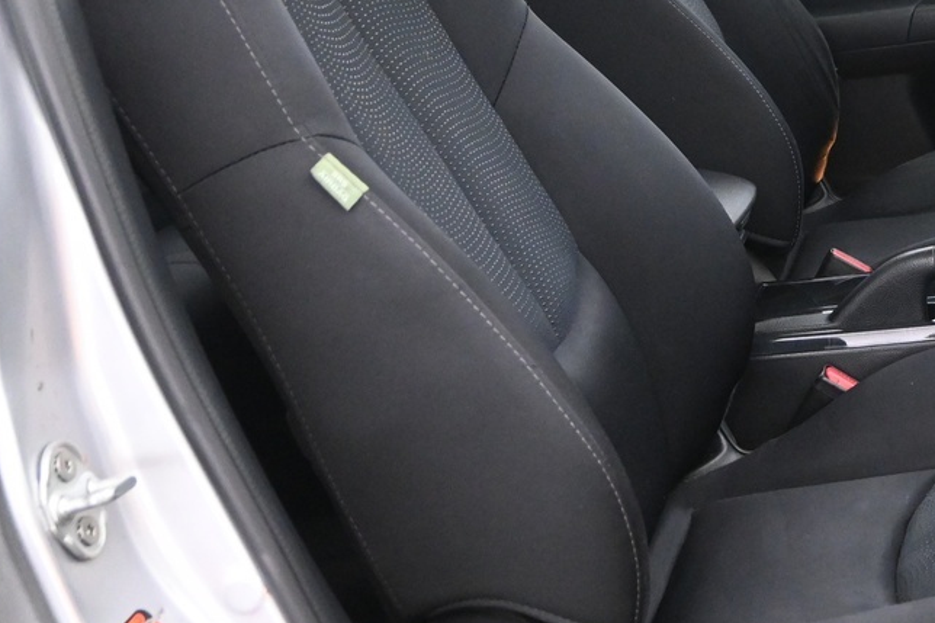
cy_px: 192
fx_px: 1912
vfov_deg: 18.4
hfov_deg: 26.5
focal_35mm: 74
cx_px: 852
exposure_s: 1/25
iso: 3200
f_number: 3.8
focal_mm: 19.5
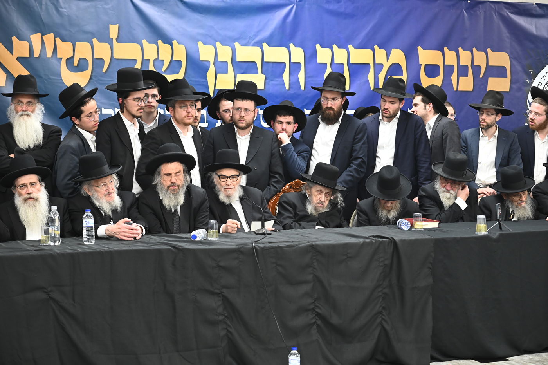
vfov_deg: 19.4
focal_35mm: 70
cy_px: 182
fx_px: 1065
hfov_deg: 28.9
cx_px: 274
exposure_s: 1/160
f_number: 4.5
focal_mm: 70
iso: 2000
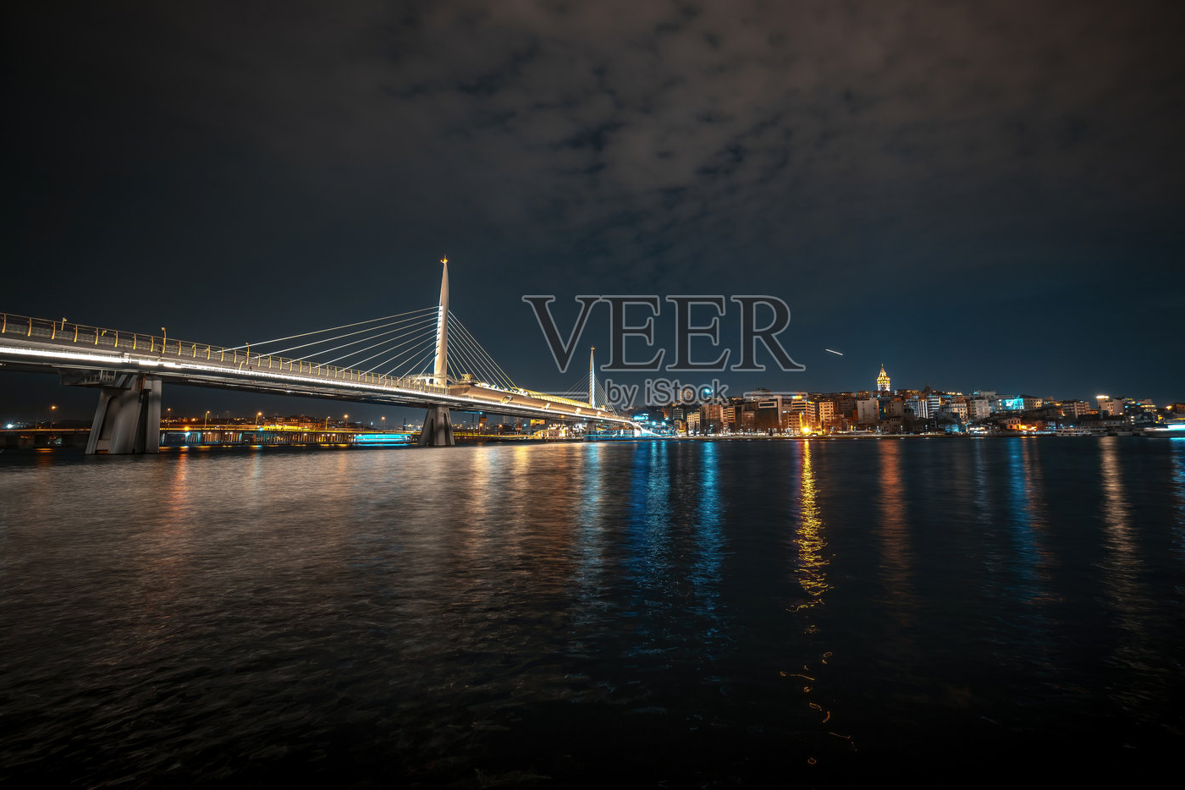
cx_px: 665
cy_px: 354
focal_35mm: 16
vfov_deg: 73.6
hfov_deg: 96.2
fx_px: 527
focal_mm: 14
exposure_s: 8
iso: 50
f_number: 4
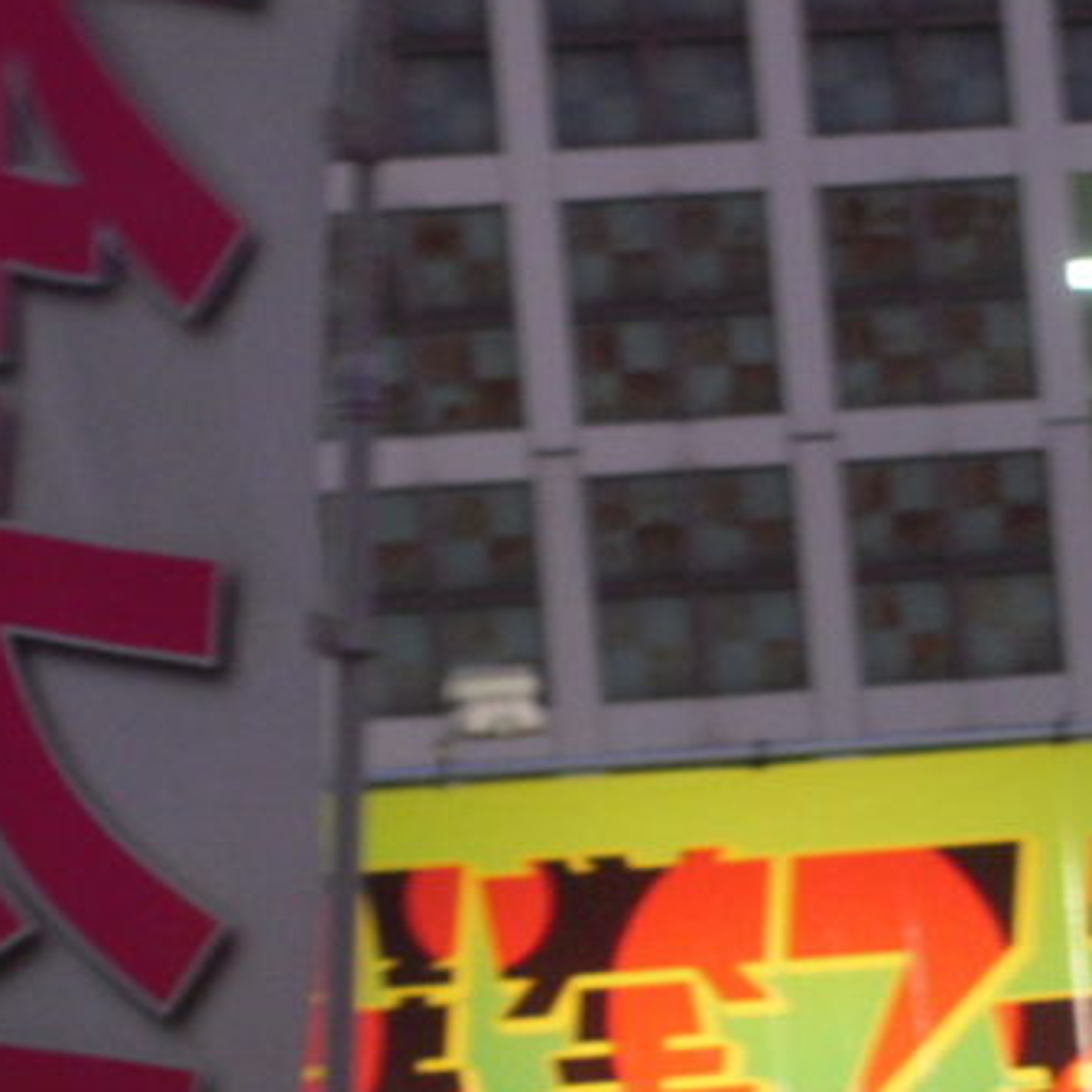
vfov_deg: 7.4
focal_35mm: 236
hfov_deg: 7.4
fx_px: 8423
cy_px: 751
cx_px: 656
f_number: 5.8
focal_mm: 20
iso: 500
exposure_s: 1/25
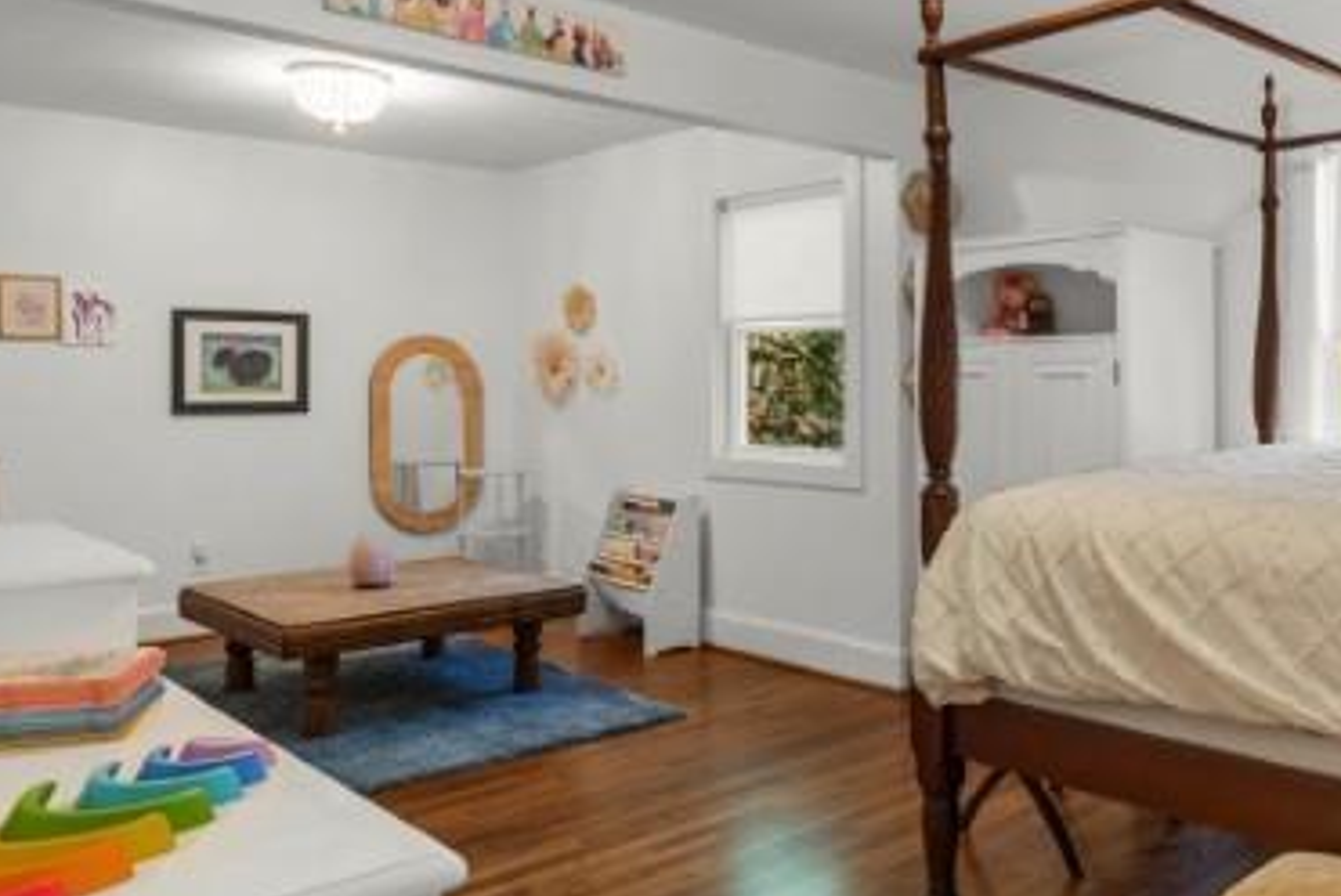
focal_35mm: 31
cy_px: 387
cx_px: 916
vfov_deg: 42.3
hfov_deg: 58.6
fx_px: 1156
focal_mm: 16
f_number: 8
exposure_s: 1/1.67
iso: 200
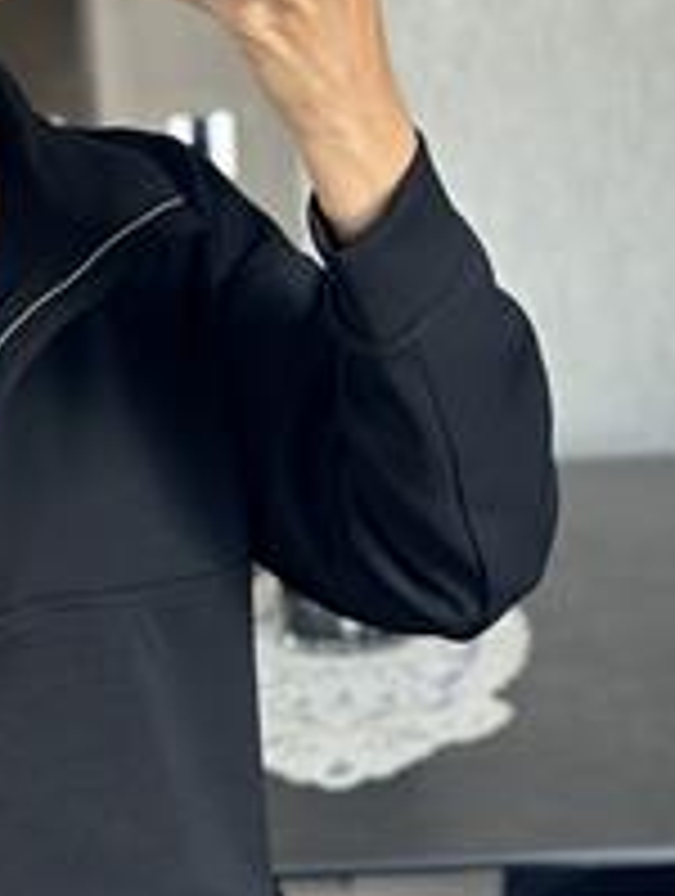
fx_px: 3162
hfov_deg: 12.0
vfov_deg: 16.1
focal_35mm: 122
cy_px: 491
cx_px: -50
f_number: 1.78
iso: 160
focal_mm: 6.86
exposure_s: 1/60
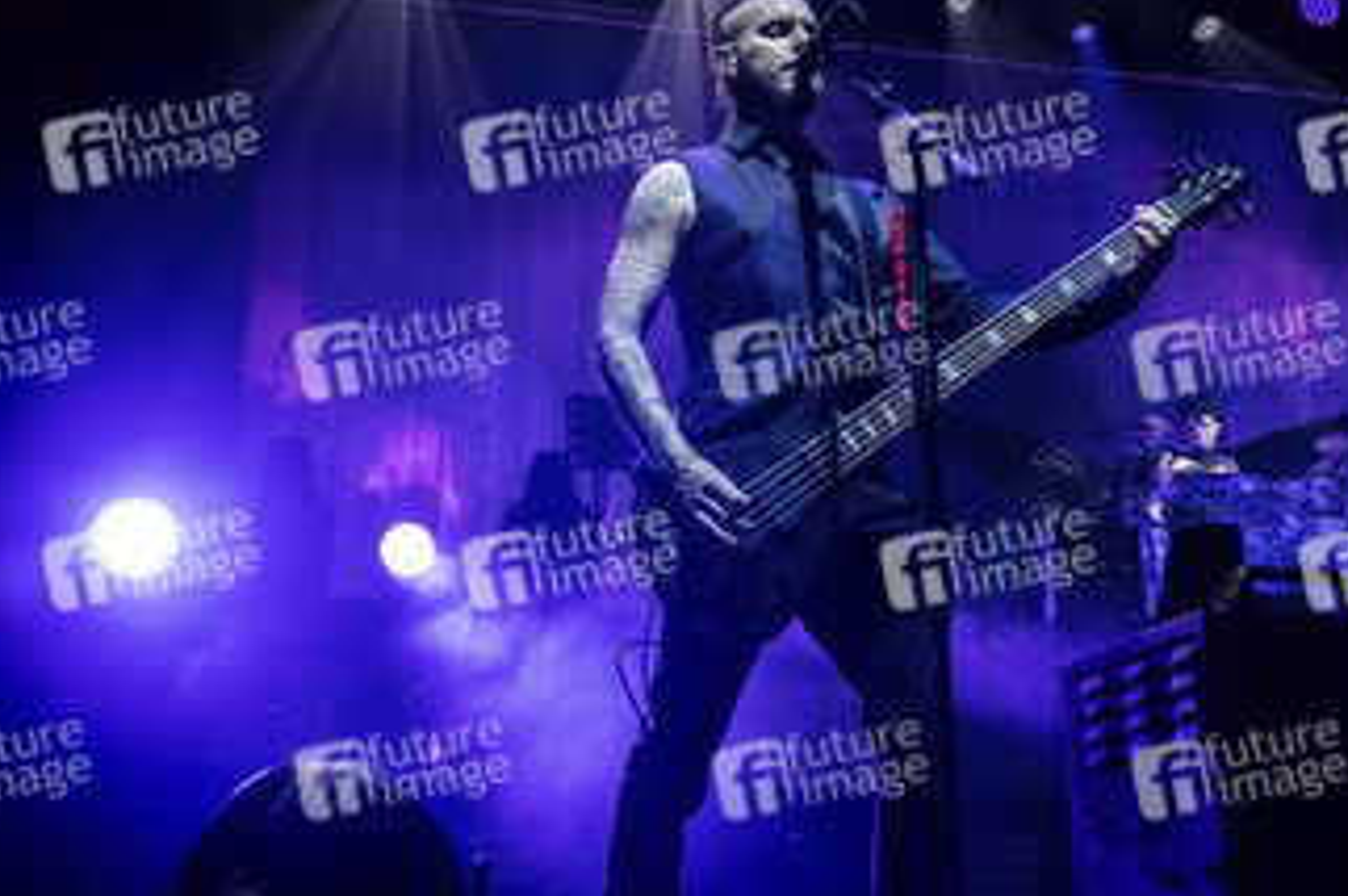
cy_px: 456
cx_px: 877
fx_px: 1571
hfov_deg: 45.9
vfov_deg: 31.8
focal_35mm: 42
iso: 2000
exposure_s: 1/320
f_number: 5
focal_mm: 30
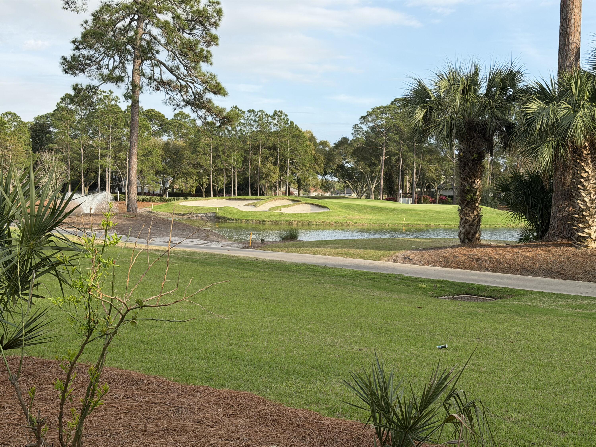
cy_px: 224
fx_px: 826
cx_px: 298
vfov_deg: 30.3
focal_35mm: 48
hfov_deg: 39.7
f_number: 1.78
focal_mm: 6.76
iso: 64
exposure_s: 1/1678
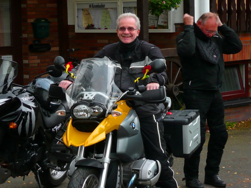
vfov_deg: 12.4
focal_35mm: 119
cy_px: 94
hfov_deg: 16.6
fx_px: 863
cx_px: 126
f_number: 4.7
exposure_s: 1/30
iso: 100
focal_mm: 19.5
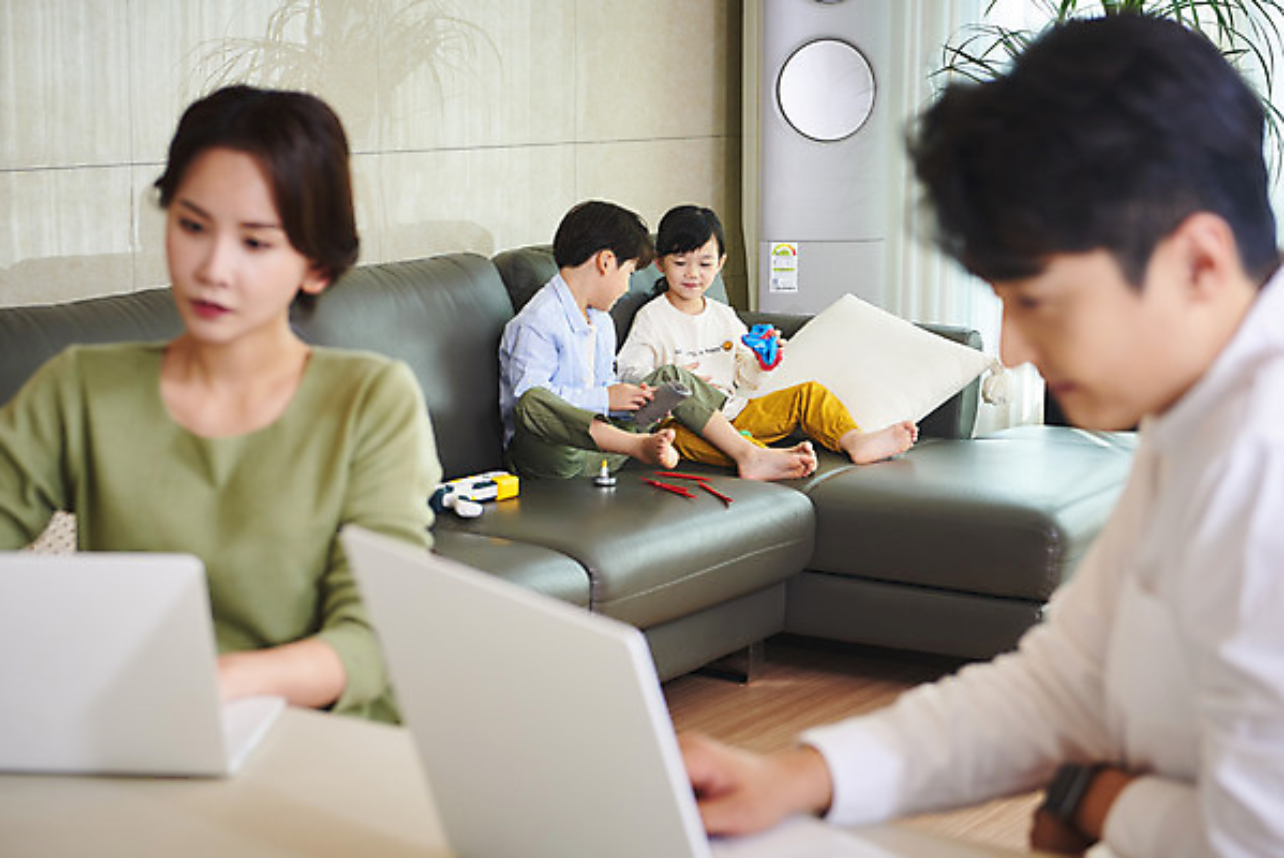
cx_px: 642
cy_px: 429
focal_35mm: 70
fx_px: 2498
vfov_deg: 19.5
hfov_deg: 28.8
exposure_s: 1/125
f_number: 5
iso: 400
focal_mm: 70
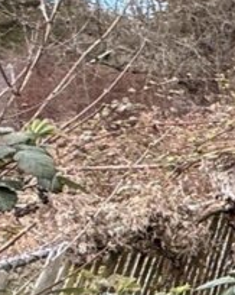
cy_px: 145
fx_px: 818
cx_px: 924
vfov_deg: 20.4
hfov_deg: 8.4
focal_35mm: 94
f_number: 2.2
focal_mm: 2.22
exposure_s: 1/217
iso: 50
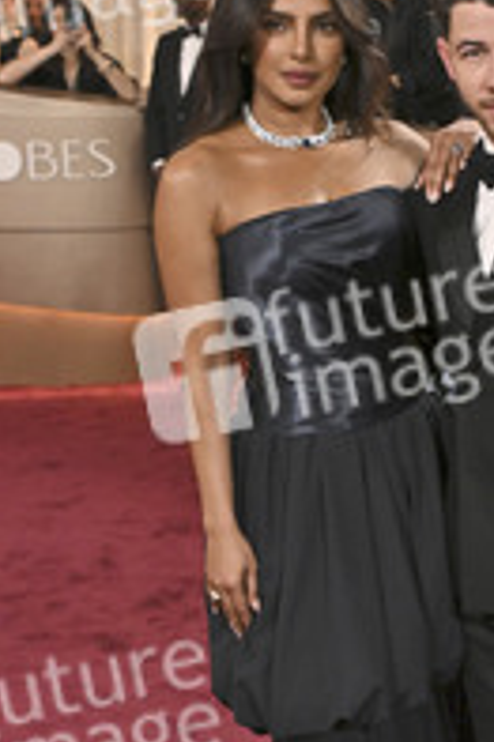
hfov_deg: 17.0
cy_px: 542
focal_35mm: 79
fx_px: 1629
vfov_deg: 25.4
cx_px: 437
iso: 2500
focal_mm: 39
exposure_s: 1/320
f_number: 5.6
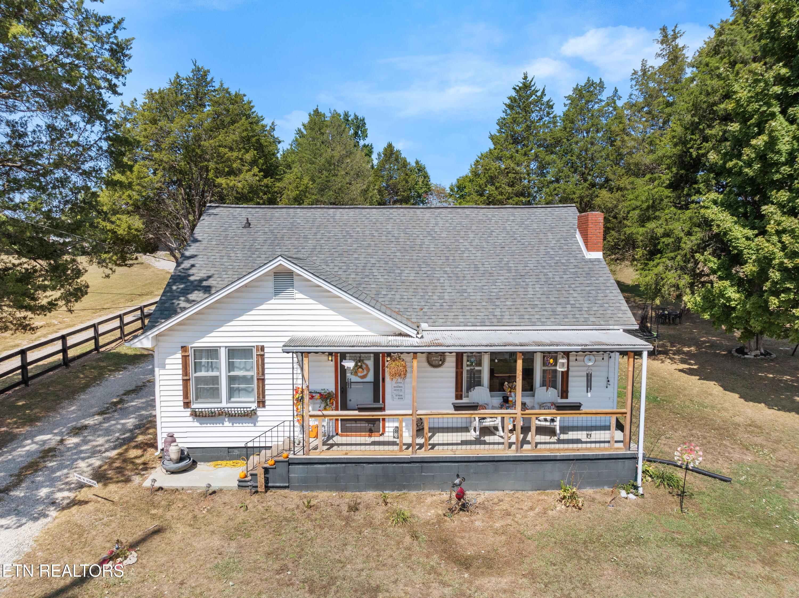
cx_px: 400
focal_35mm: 24
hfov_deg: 71.6
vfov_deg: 56.8
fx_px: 554
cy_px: 299
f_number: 2.8
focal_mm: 12.29
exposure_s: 1/100
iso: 170
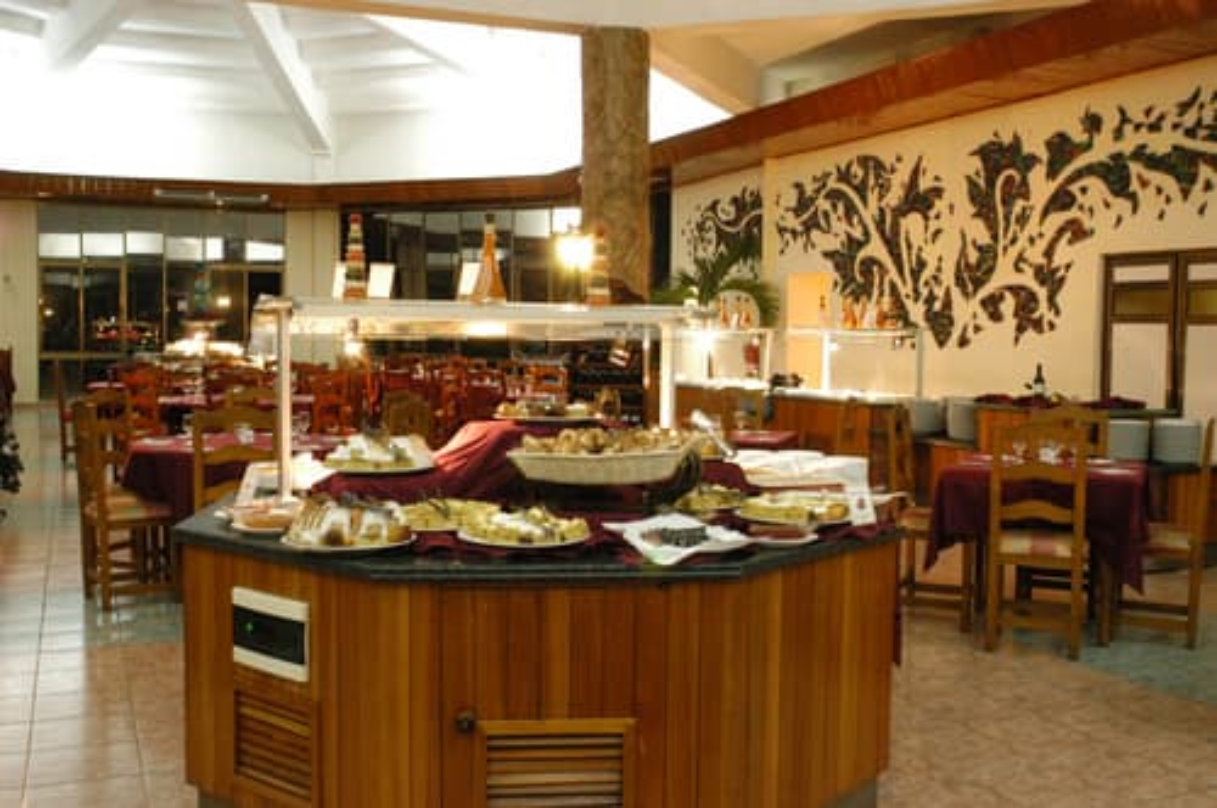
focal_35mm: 36
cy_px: 404
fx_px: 1215
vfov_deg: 36.8
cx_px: 608
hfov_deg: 53.2
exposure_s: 1/10
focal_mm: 24
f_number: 3.5
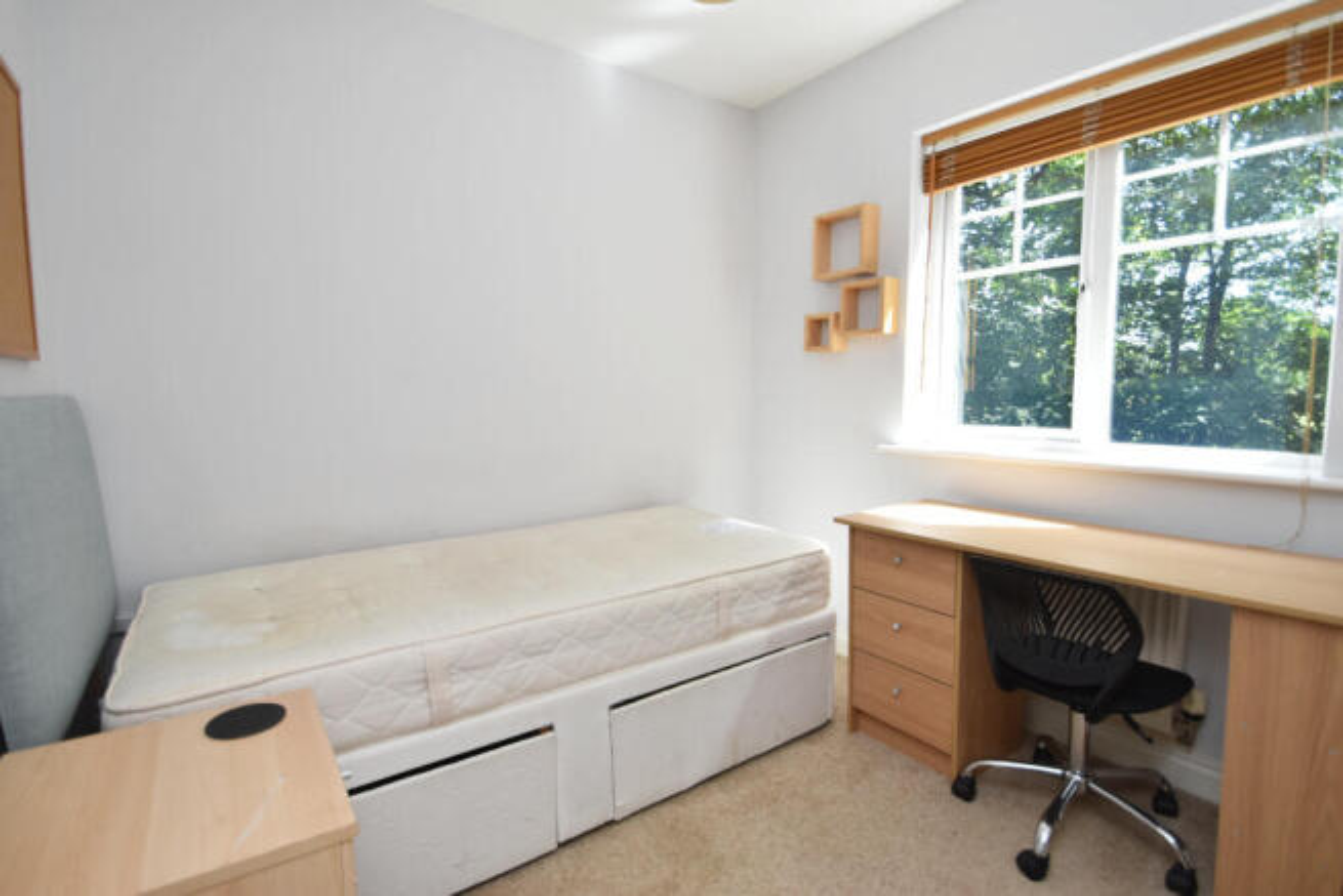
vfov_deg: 72.1
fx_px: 616
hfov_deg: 95.0
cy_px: 448
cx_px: 672
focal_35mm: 16
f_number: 4
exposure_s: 1/250
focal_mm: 11
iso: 400
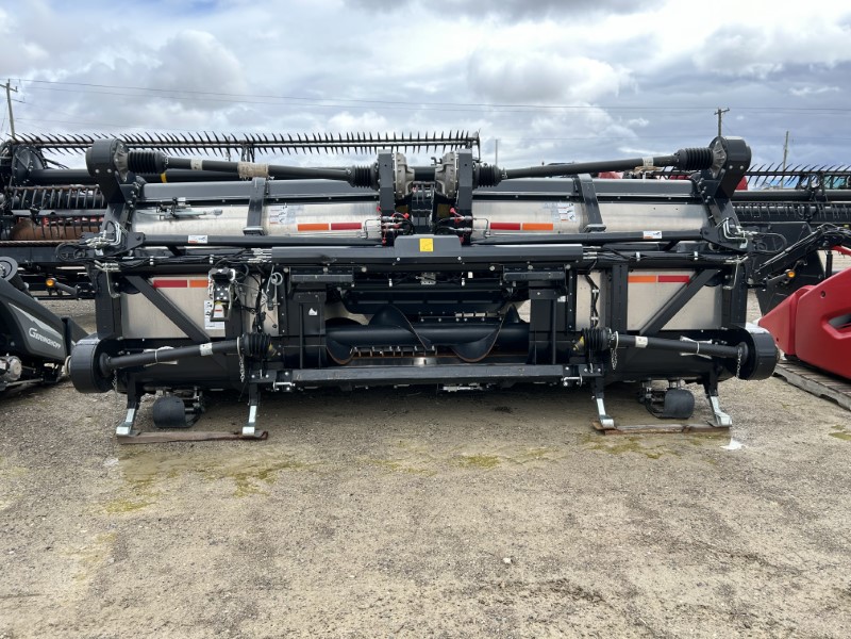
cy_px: 320
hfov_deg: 67.3
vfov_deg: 53.1
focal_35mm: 26
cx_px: 426
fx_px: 639
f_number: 1.5
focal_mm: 5.7
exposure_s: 1/1038
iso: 50
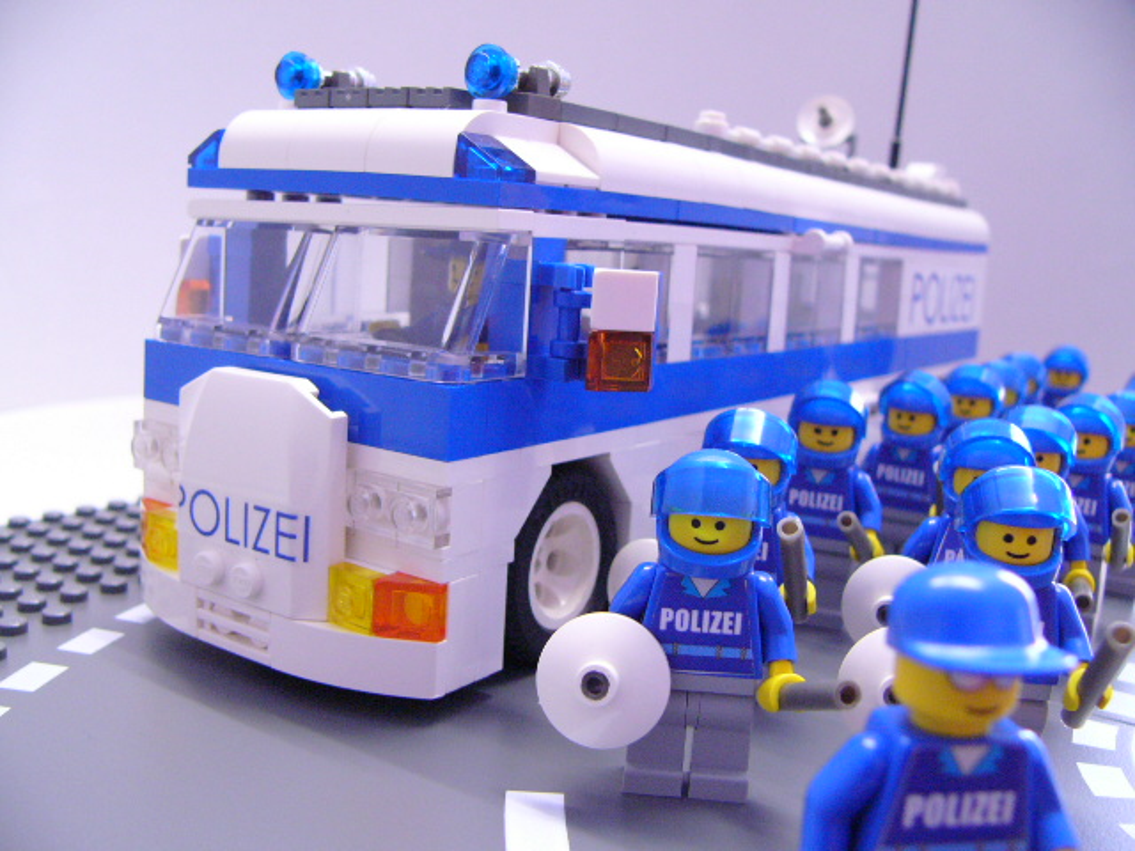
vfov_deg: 39.7
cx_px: 568
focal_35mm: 36
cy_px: 426
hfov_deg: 51.4
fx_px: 1180
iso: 200
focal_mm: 6
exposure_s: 1/8
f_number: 2.8
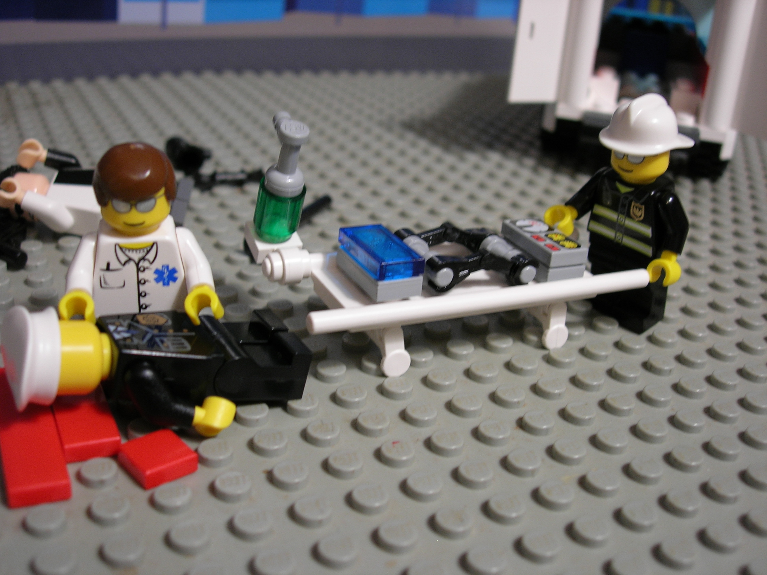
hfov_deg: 45.8
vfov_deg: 35.1
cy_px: 288
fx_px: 908
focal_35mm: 41
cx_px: 384
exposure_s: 1/5.8
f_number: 2.9
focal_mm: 8.5
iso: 64
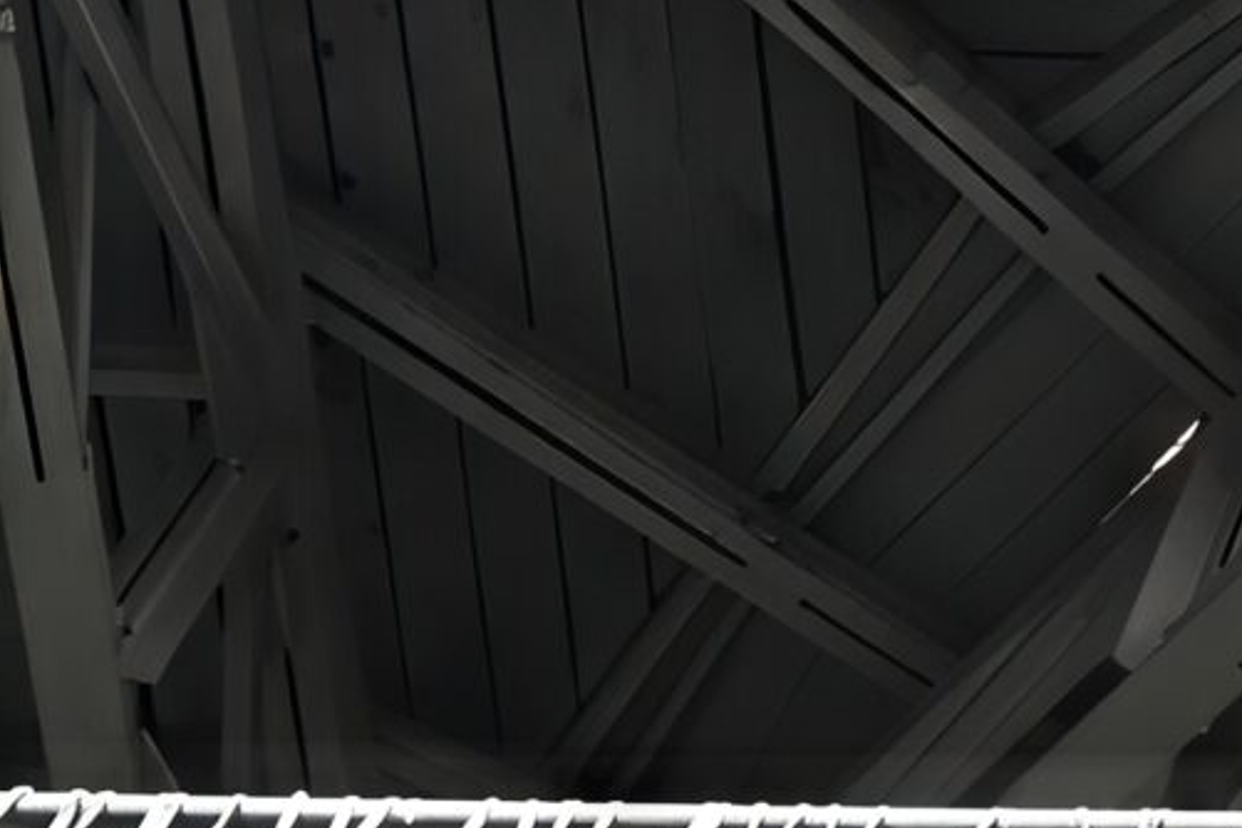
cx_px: 3171
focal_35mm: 184
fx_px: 6348
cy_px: 1831
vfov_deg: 7.1
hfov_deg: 9.6
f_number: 13
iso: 2000
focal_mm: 24
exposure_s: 1/100
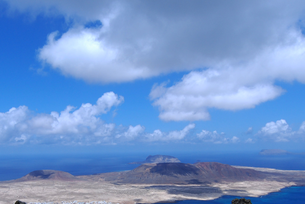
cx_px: 88
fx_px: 322
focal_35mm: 38
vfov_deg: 32.8
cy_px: 196
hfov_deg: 49.2
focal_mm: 12
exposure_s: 1/1000
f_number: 6.3
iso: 200
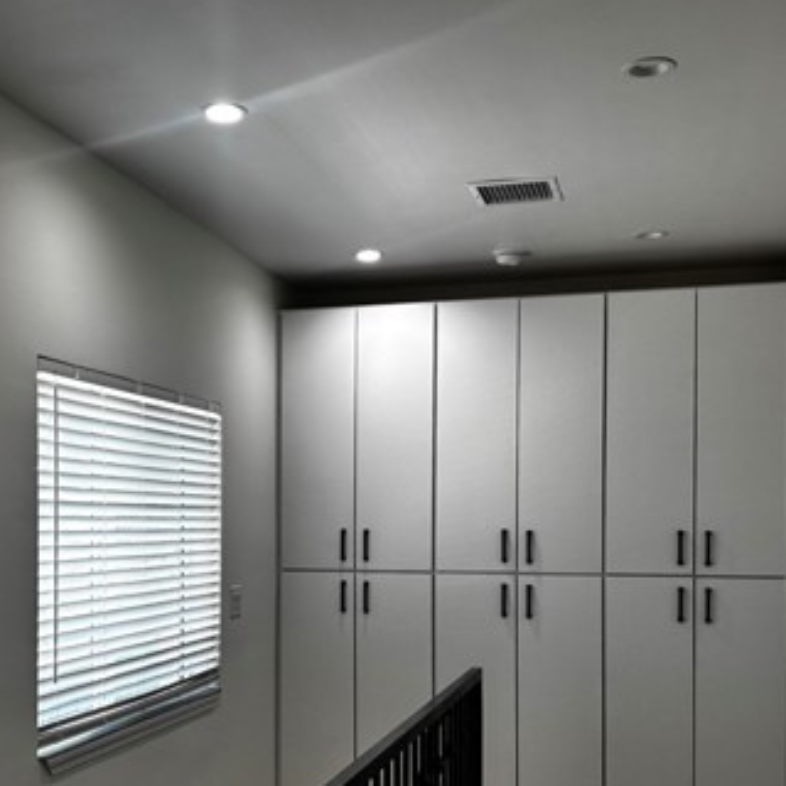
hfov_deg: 36.5
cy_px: 535
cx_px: 287
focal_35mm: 46
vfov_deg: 36.3
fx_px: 1182
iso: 64
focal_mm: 5.96
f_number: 1.6
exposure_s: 1/120
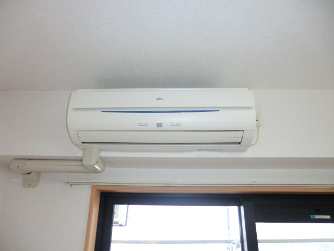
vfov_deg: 56.8
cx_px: 167
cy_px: 126
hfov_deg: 71.6
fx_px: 232
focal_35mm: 24
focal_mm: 4.3
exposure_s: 1/60
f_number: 3.2
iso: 200
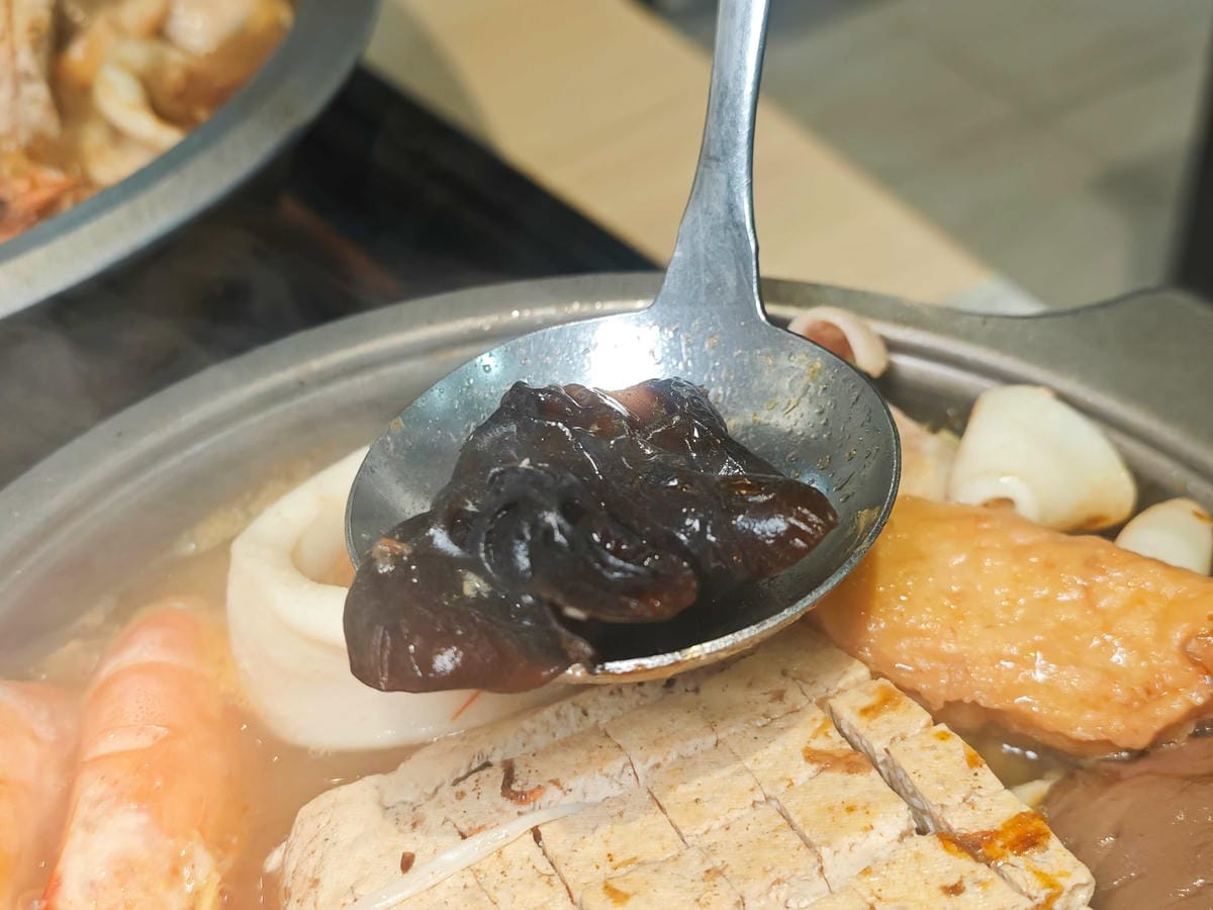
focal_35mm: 44
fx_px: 1542
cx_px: 606
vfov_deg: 32.9
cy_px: 455
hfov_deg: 42.9
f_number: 2.8
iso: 1600
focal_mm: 8.72
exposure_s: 1/600
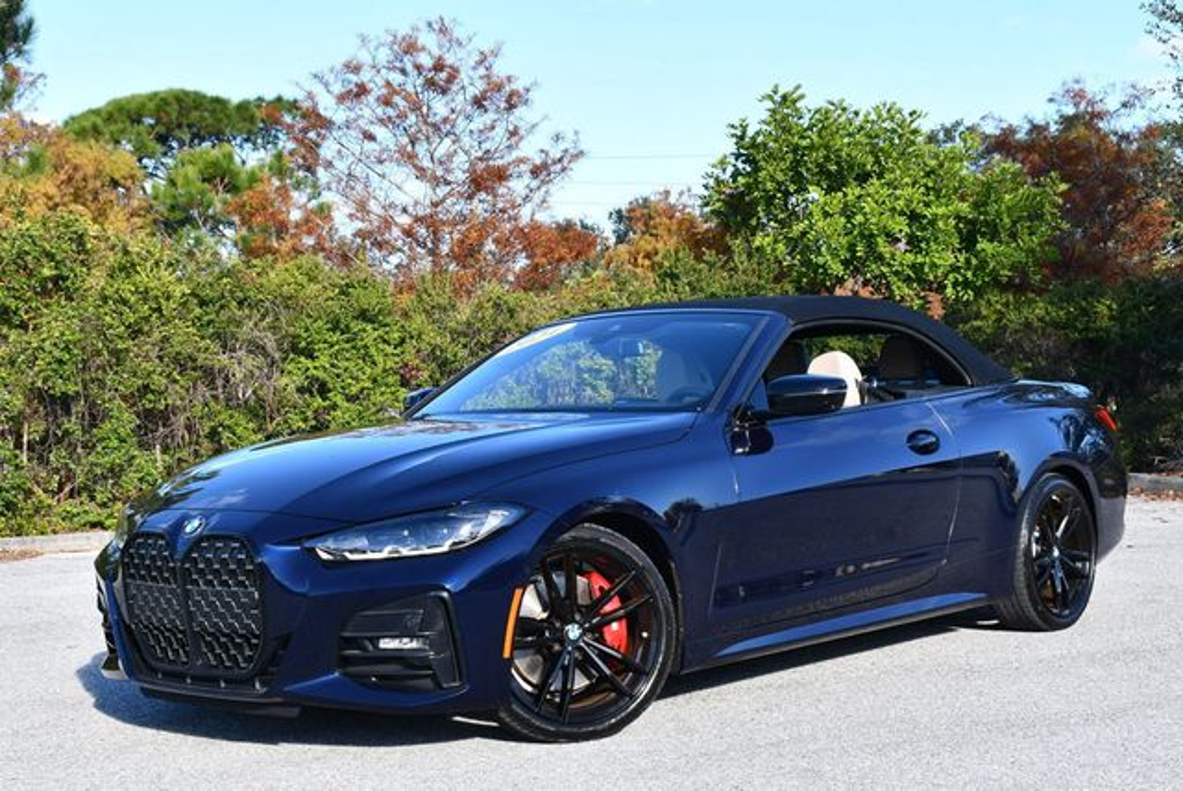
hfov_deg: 34.5
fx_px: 1908
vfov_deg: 23.4
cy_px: 396
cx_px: 592
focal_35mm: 58
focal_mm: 29
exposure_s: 1/250
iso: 200
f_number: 7.1
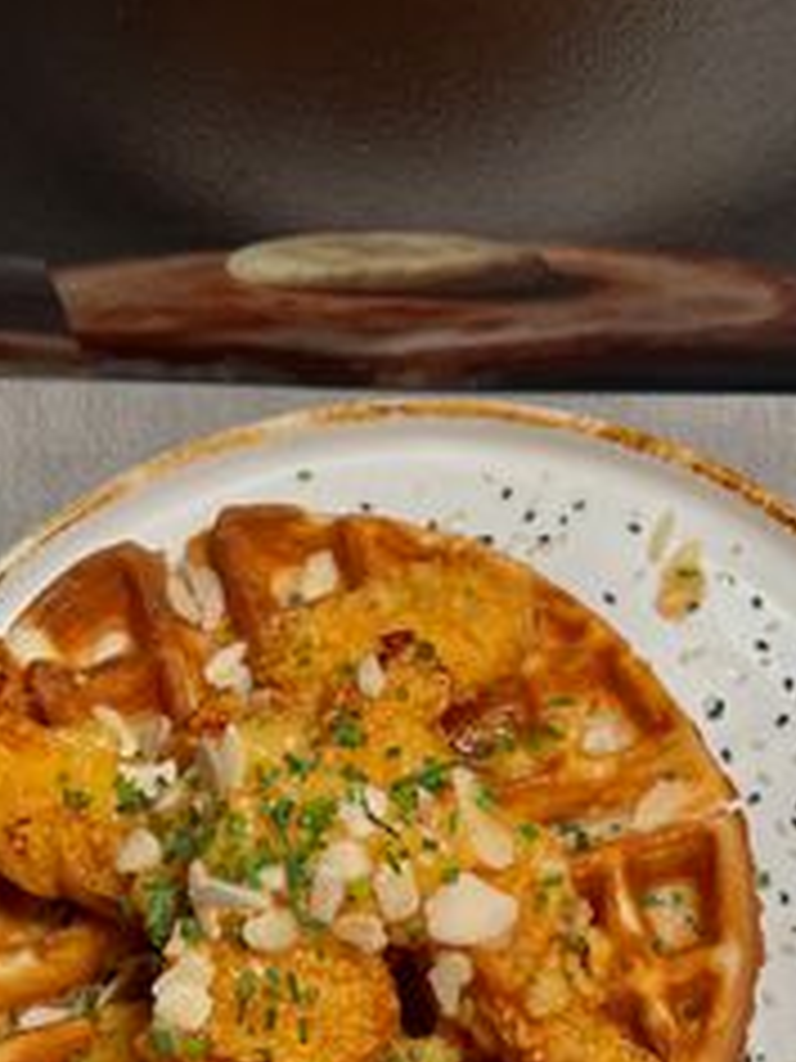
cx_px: 477
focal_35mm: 47
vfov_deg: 38.9
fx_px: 1441
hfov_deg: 30.8
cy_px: 848
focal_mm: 5.7
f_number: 1.5
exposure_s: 1/120
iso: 100
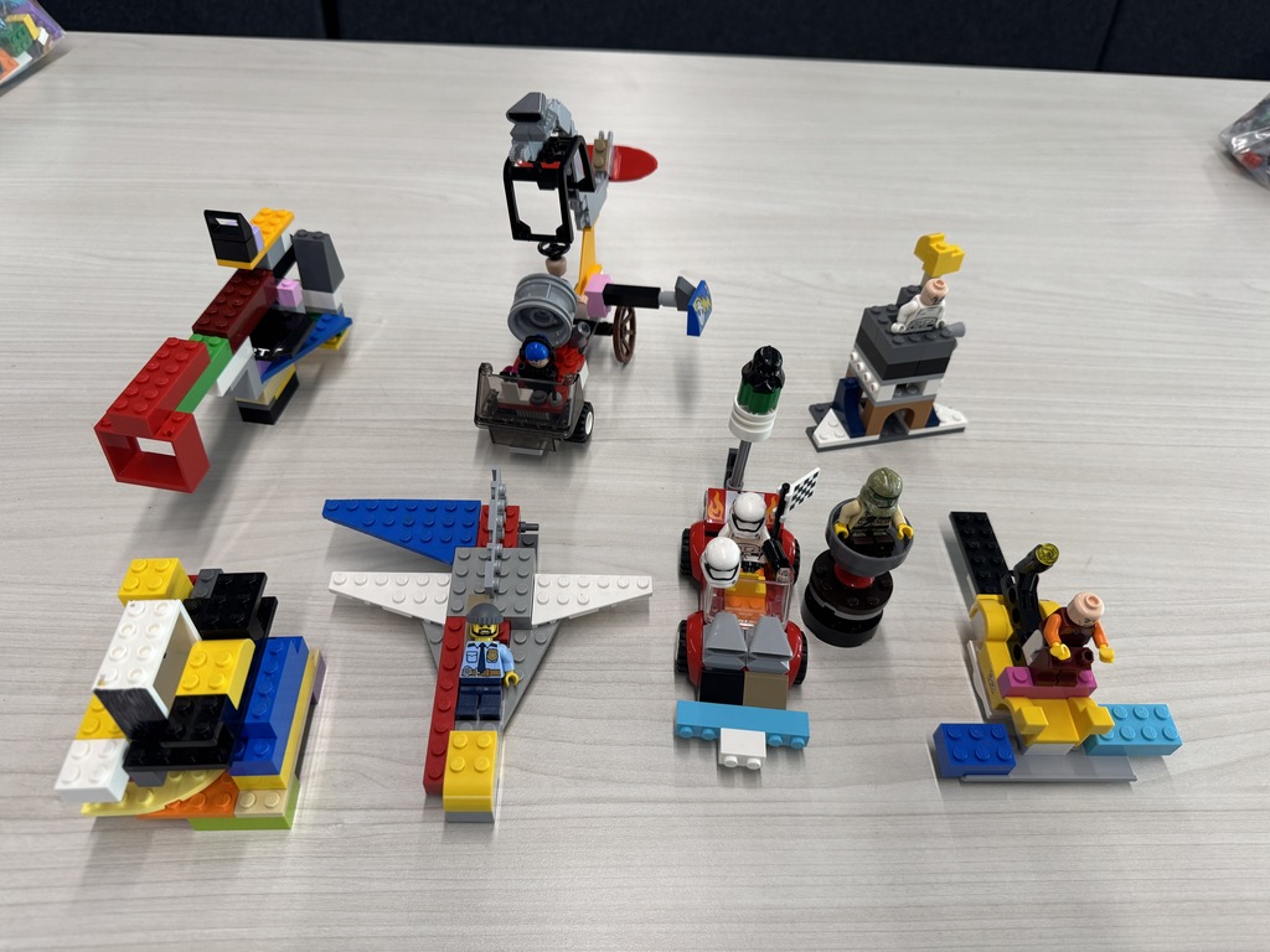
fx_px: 881
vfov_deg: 56.8
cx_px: 635
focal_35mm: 24
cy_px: 476
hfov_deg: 71.6
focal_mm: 6.76
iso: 160
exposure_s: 1/100
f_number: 1.78
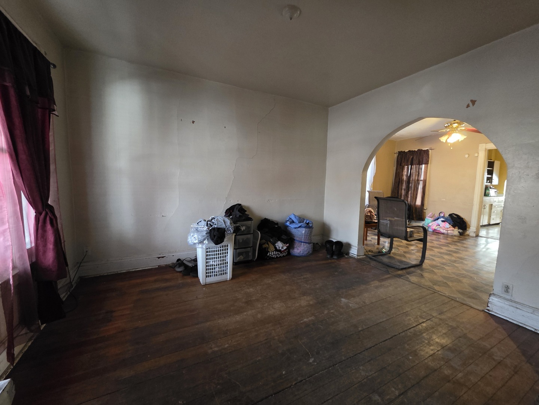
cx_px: 270
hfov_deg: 106.2
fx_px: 202
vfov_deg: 89.9
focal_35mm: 13
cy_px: 202
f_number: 1.9
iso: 1000
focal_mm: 2.2
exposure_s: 1/60
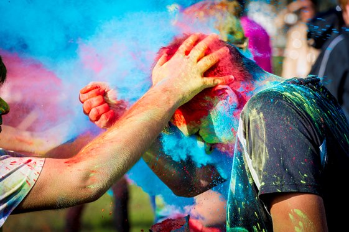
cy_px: 116
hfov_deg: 10.3
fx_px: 1937
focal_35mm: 200
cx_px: 174
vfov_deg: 6.9
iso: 640
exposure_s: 1/640
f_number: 7.1
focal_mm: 200
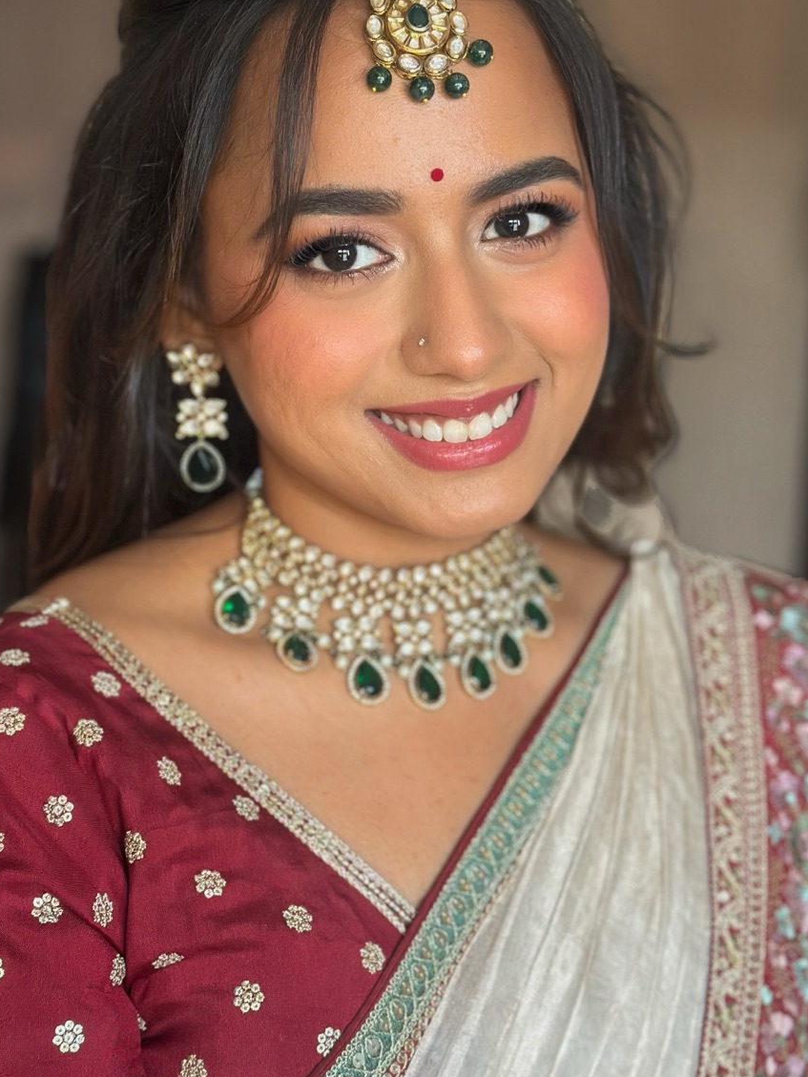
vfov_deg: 28.6
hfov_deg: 21.6
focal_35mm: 68
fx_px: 2116
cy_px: 531
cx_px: 395
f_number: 1.78
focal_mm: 6.86
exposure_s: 1/50
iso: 250
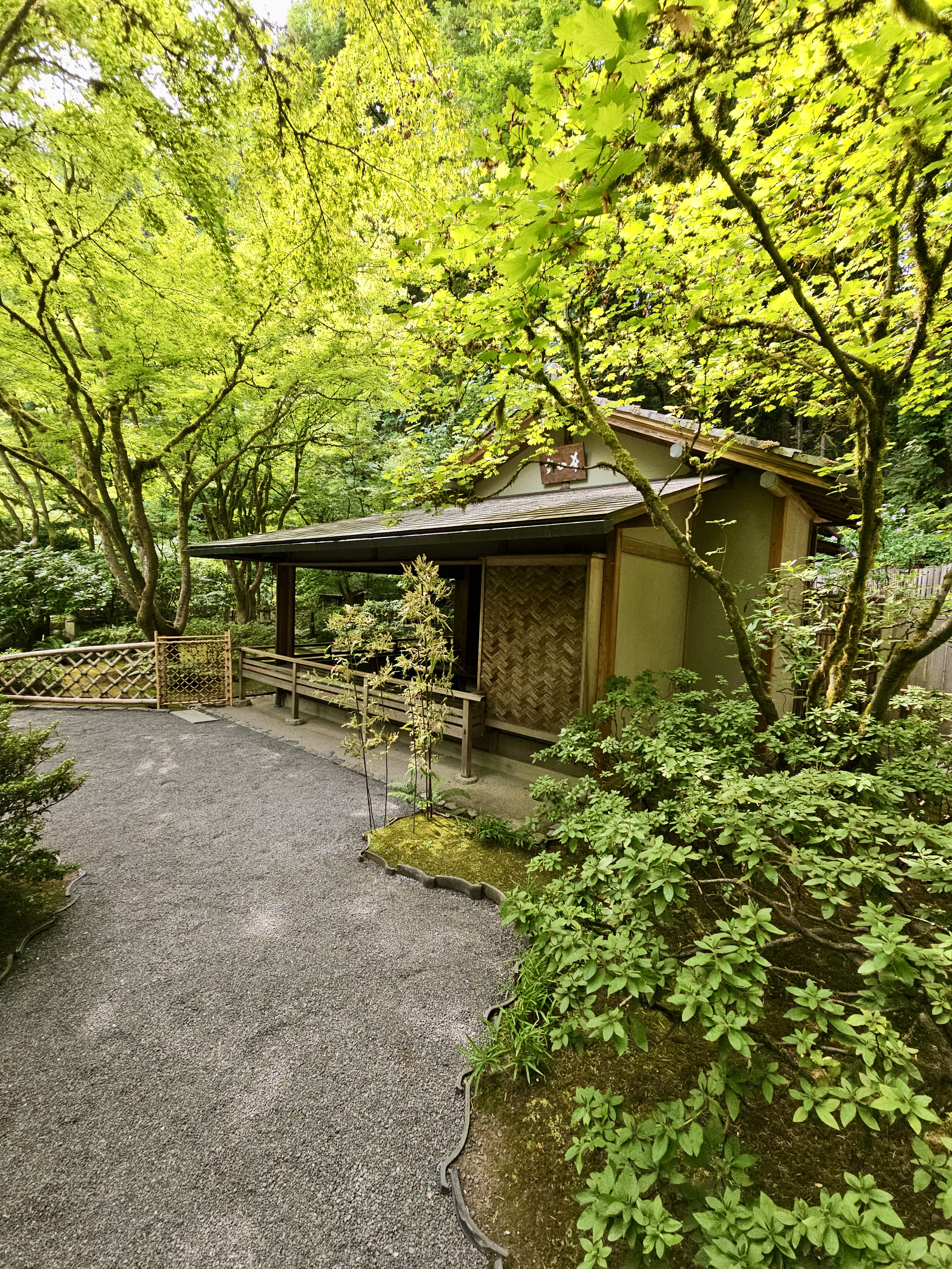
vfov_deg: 106.2
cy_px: 634
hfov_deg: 89.9
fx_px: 477
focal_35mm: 13
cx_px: 476
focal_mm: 2.2
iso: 64
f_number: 2.2
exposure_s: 1/120
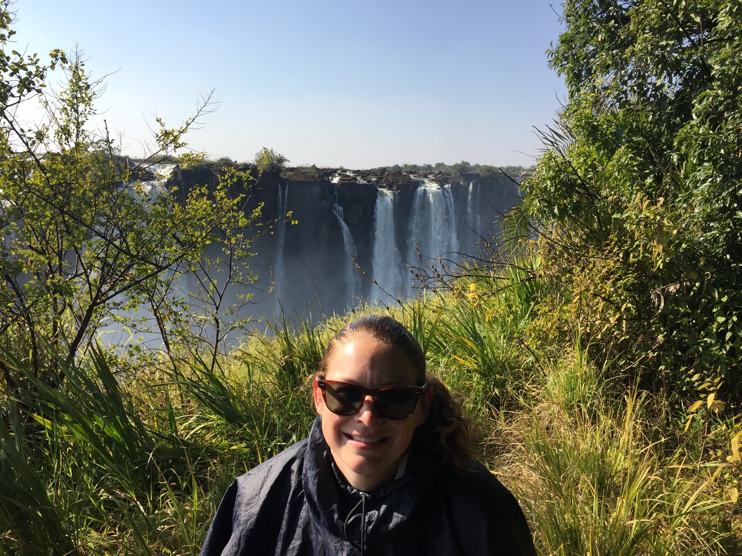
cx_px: 371
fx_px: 622
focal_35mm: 29
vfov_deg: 48.2
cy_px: 278
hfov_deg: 61.7
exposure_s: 1/1236
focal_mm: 4.15
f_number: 2.2
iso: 32
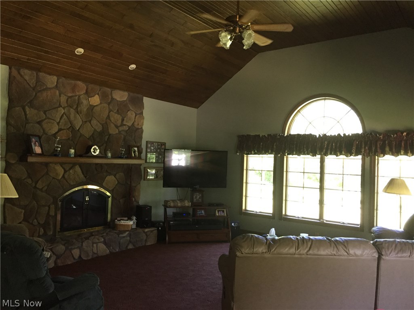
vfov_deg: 48.2
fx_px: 347
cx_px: 207
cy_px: 155
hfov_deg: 61.7
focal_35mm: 29
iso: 160
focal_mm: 4.15
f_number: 2.2
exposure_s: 1/30
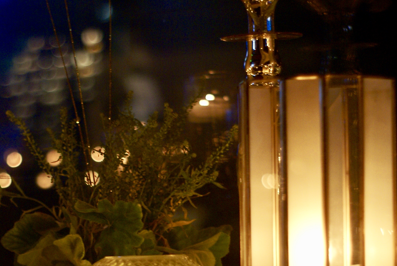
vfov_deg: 10.0
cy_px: 237
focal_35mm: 137
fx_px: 1513
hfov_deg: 14.9
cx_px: 96
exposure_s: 1/25
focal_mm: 50
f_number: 2
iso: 400
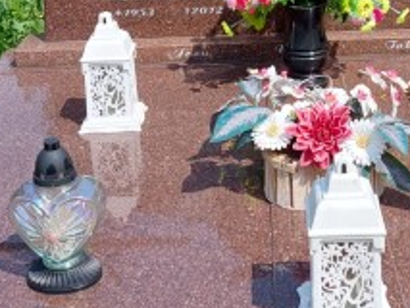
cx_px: 281
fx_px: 853
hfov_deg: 26.8
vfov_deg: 19.9
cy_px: 13
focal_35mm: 72
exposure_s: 1/1286
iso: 40
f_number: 1.8
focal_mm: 5.23
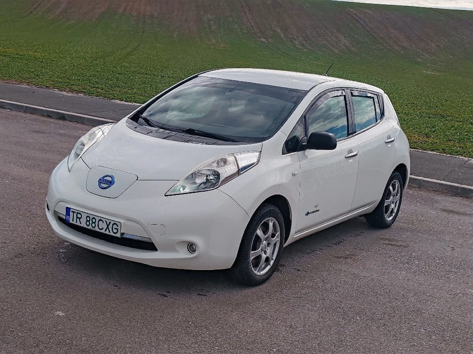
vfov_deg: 27.0
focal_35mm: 54
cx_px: 236
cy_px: 177
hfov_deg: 35.5
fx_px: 738
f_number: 1.9
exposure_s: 1/1667
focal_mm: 6.12
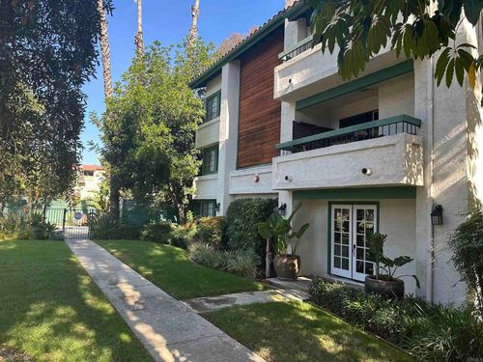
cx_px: 242
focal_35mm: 24
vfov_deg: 56.8
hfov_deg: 71.6
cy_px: 181
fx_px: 335
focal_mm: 6.86
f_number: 1.78
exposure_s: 1/718
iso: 80
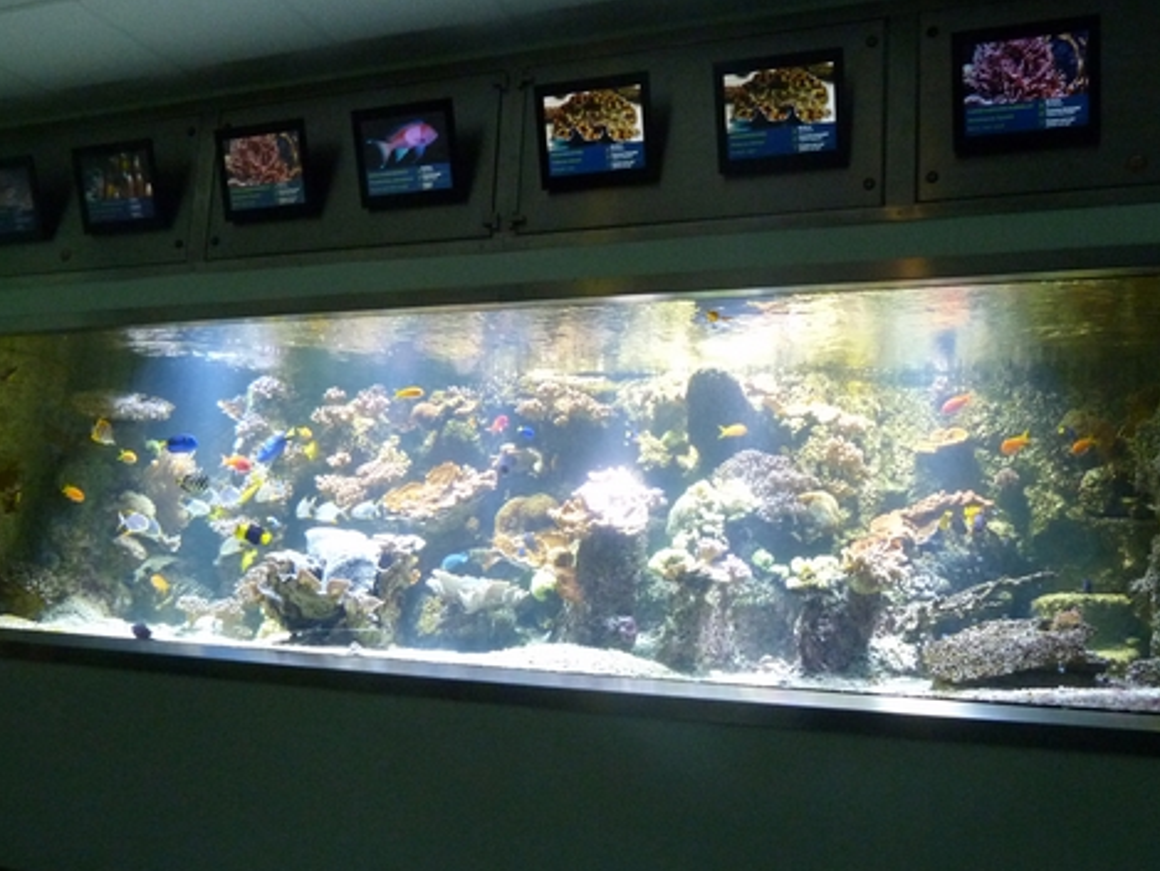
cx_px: 663
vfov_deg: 44.1
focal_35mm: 32
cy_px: 487
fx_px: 1073
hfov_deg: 56.6
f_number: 3.6
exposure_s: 1/30
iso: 400
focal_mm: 4.5
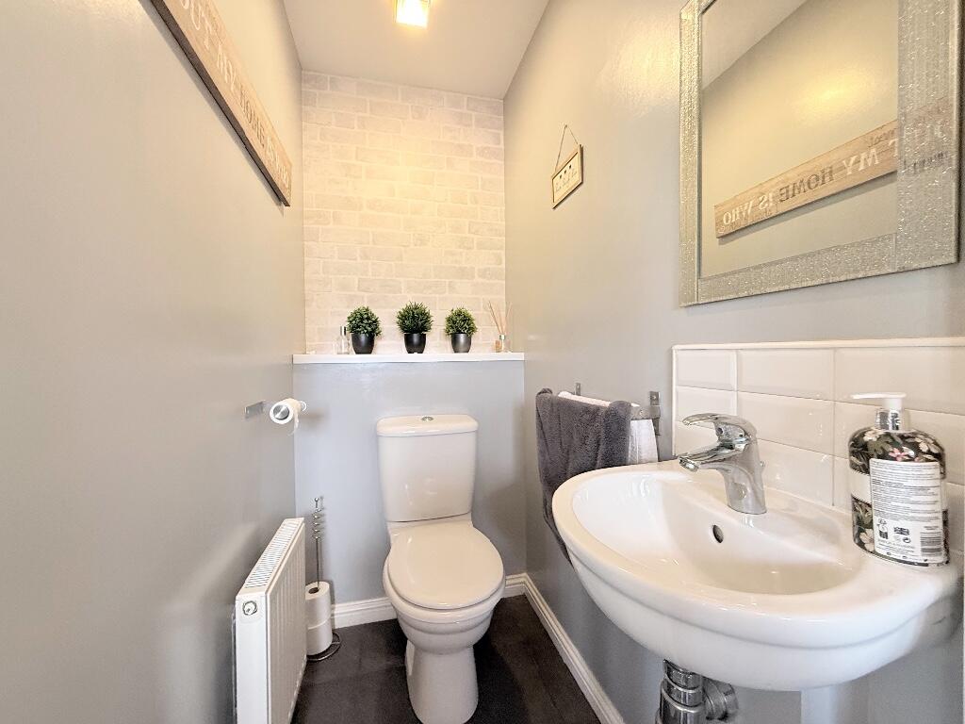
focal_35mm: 14
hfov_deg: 102.1
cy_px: 362
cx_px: 482
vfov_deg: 85.7
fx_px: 390
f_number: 2.2
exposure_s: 1/50
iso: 250
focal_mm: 2.22
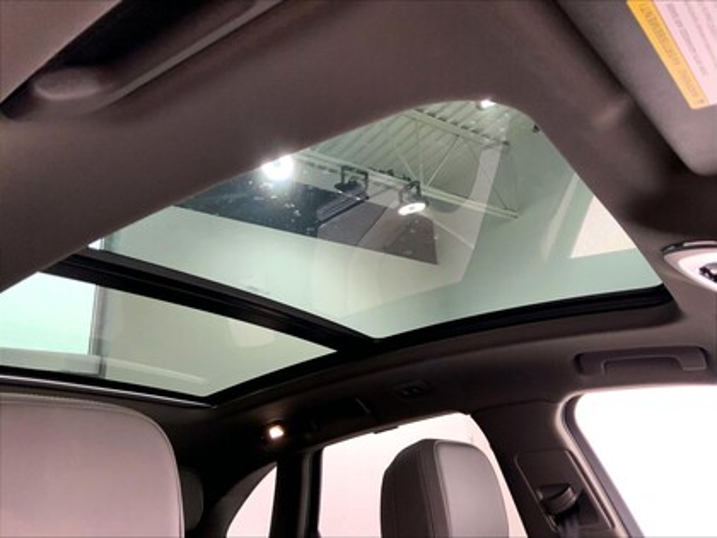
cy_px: 269
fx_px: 601
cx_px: 358
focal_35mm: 29
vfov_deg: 48.2
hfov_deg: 61.7
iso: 160
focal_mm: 3
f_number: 1.8
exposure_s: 1/60
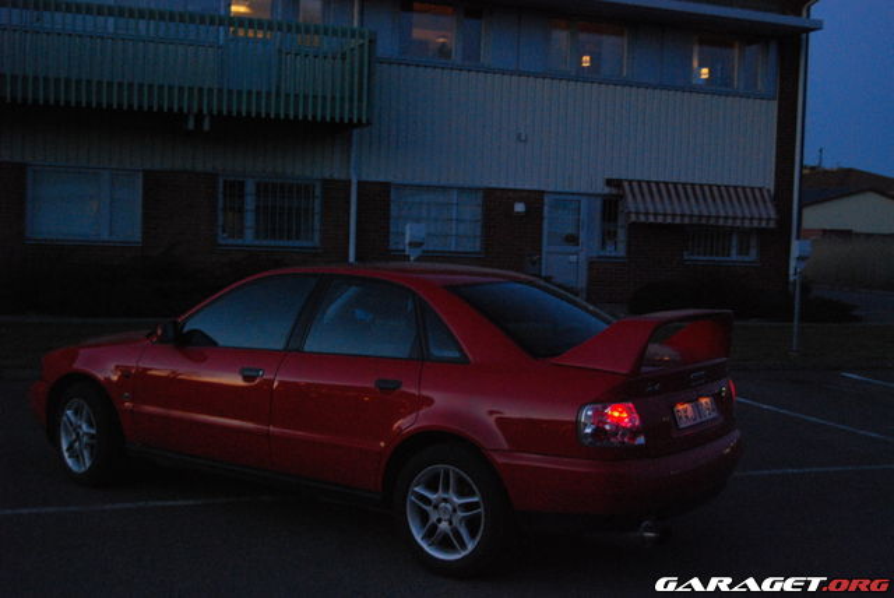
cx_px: 447
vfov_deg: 29.0
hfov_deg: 42.3
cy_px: 299
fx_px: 1156
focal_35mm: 46
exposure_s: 1/60
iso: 1600
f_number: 4.5
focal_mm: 31
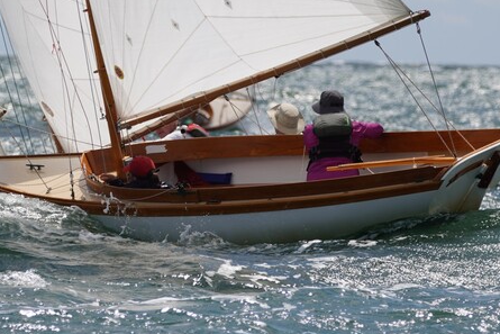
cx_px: 160
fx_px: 8461
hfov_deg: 3.4
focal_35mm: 609
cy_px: 115
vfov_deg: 2.3
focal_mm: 226
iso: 100
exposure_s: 1/1250
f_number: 5.6
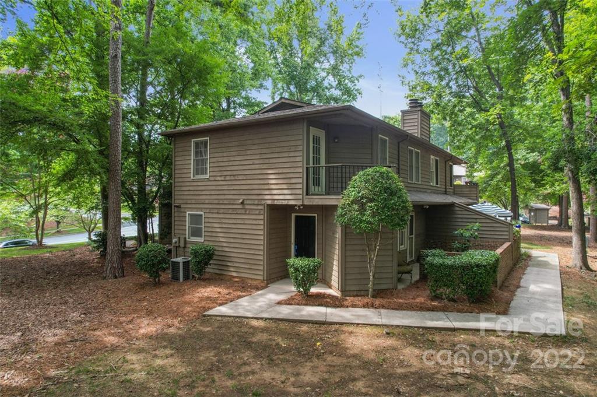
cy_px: 198
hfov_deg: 78.6
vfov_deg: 57.1
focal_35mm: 22
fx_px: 365
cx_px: 298
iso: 110
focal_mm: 8.38
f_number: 2.8
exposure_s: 1/160
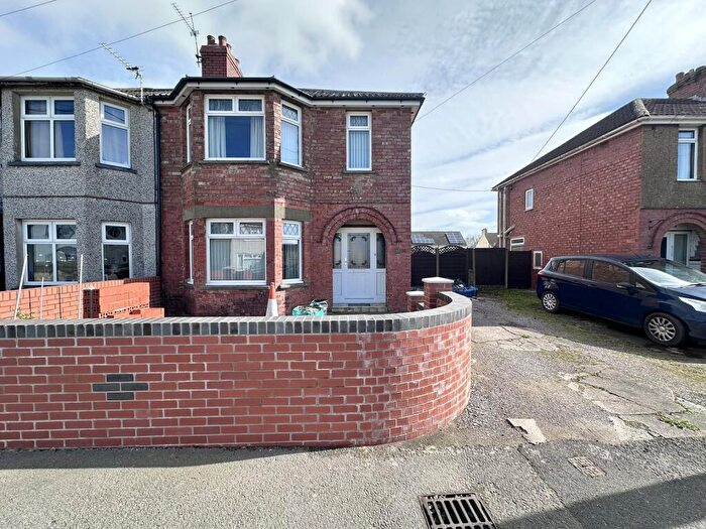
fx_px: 286
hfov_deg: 102.1
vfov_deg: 85.7
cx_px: 353
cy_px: 264
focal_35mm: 14
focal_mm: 2.22
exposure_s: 1/932
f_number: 2.2
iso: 40
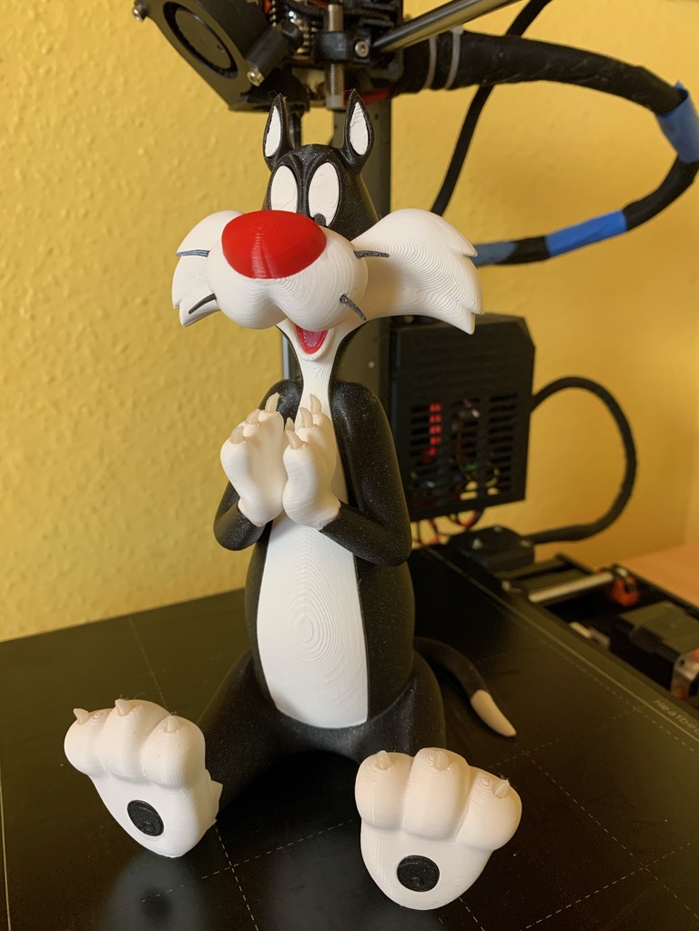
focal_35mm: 26
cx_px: 350
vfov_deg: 67.3
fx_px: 700
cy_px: 466
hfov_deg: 53.1
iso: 160
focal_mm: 4.25
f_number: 1.8
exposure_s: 1/50
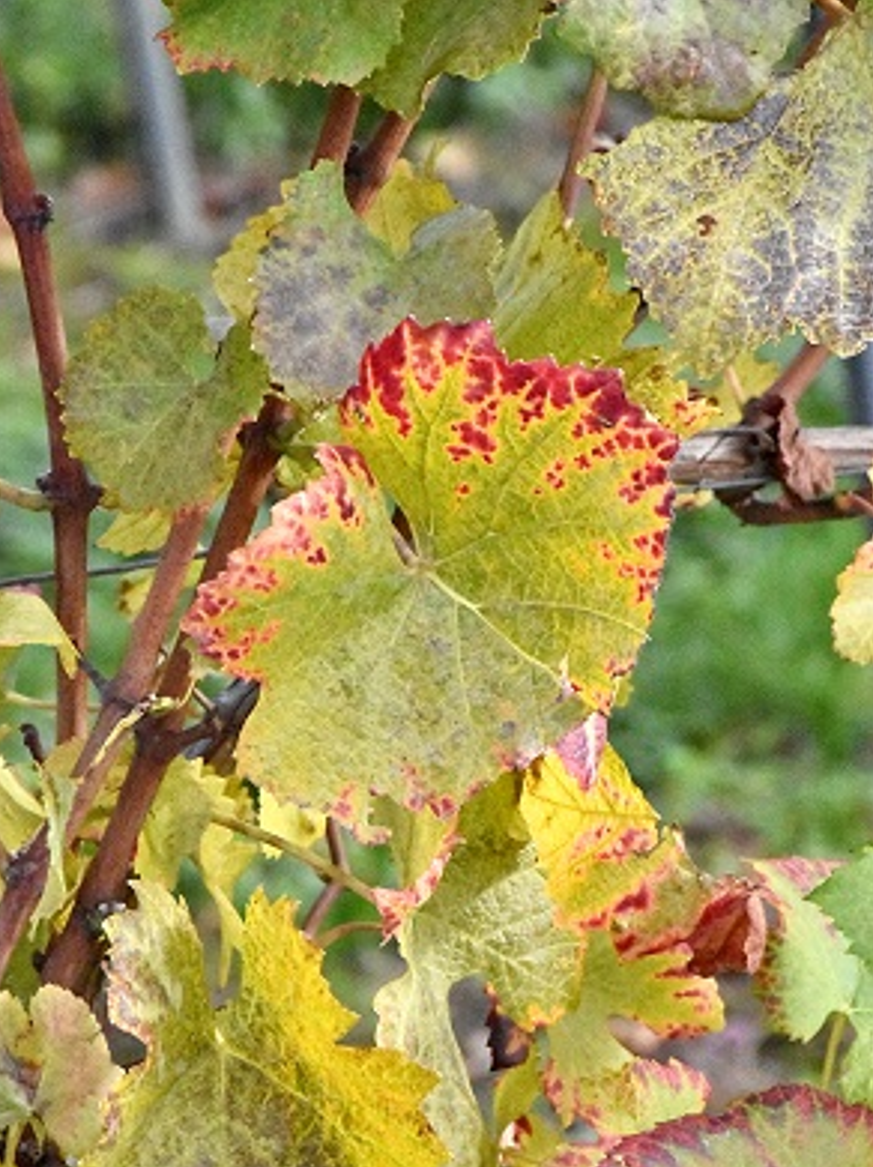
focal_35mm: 229
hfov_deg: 6.5
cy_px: 658
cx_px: 435
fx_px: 7709
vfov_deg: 8.6
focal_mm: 140
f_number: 10
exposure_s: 1/5000
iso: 12800
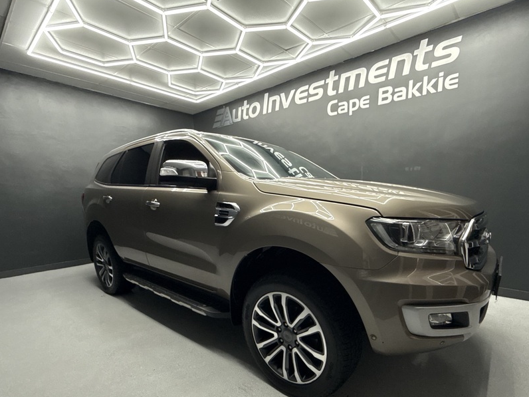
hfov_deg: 87.6
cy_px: 247
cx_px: 285
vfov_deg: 70.5
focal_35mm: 18
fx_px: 275
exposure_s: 1/99
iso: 160
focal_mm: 2.22
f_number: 2.2
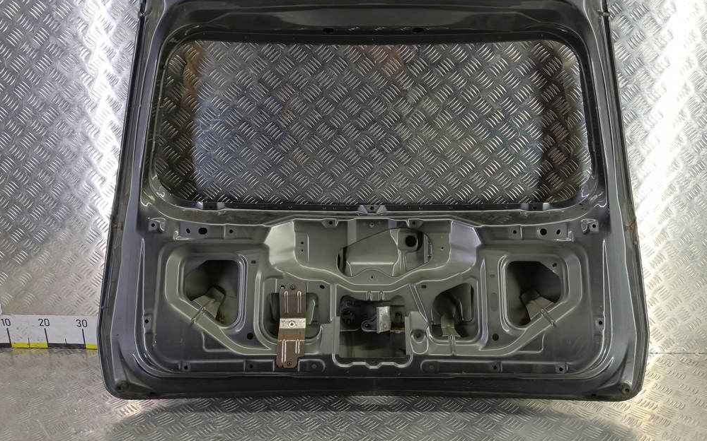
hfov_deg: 72.5
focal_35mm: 25
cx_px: 361
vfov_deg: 49.1
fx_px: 482
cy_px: 187
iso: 156
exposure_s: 1/50
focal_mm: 4.11
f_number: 1.6
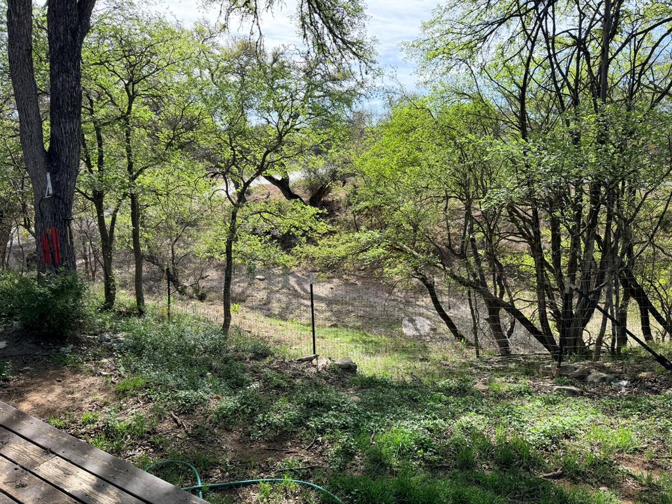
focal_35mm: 24
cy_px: 252
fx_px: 466
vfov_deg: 56.8
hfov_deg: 71.6
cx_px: 336
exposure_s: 1/1855
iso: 100
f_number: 1.78
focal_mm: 6.76
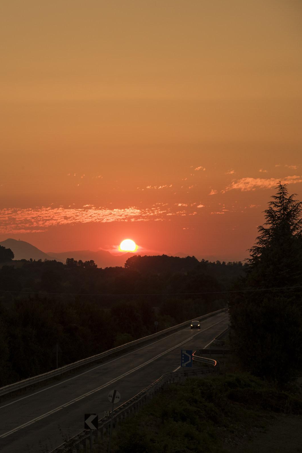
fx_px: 1610
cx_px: -2
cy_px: 226
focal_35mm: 128
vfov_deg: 16.0
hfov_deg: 10.6
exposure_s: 1/320
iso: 200
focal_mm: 85
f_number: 7.1
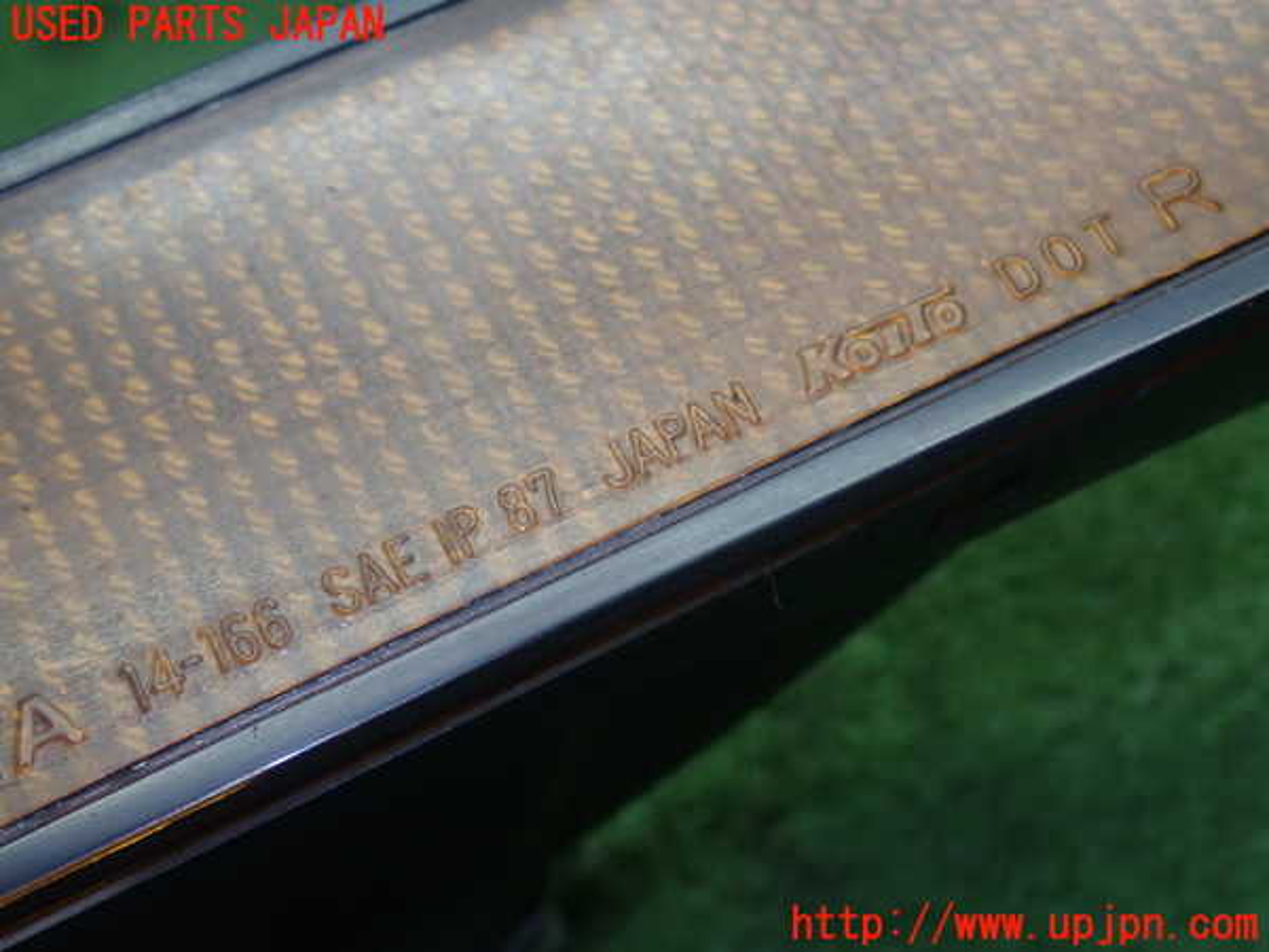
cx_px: 634
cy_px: 476
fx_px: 2126
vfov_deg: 25.2
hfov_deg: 33.2
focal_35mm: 58
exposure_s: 1/60
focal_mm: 10.35
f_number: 3.5
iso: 400
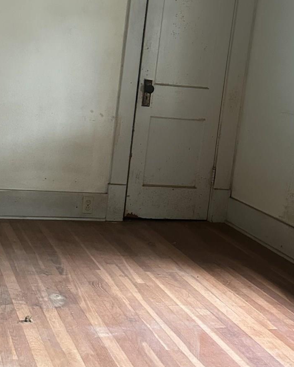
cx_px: 75
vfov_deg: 30.9
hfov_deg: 24.7
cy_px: 143
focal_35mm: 61
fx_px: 663
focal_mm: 6.86
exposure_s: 1/60
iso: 640
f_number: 1.78
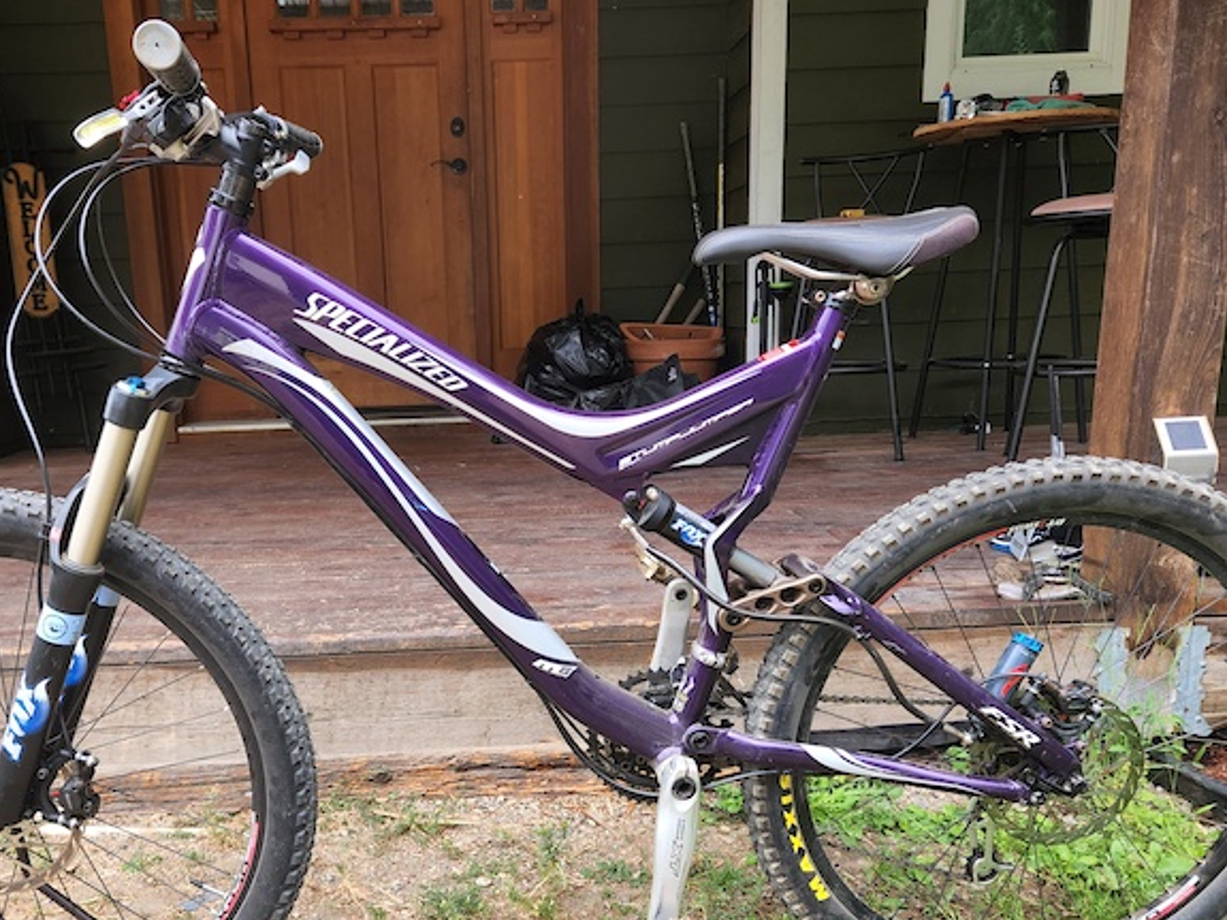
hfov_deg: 56.5
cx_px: 504
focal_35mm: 32
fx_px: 1134
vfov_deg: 43.7
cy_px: 583
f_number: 1.8
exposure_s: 1/180
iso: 100
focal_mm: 5.4
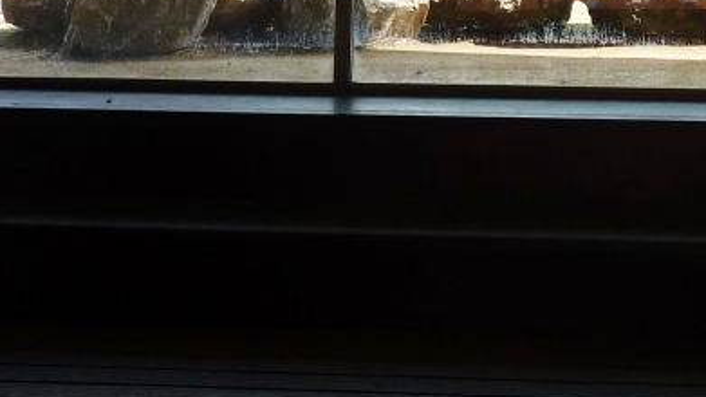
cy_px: -171
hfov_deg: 18.6
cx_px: 592
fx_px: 2134
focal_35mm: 114
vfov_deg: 10.3
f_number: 4
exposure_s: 1/160
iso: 80
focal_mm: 6.5
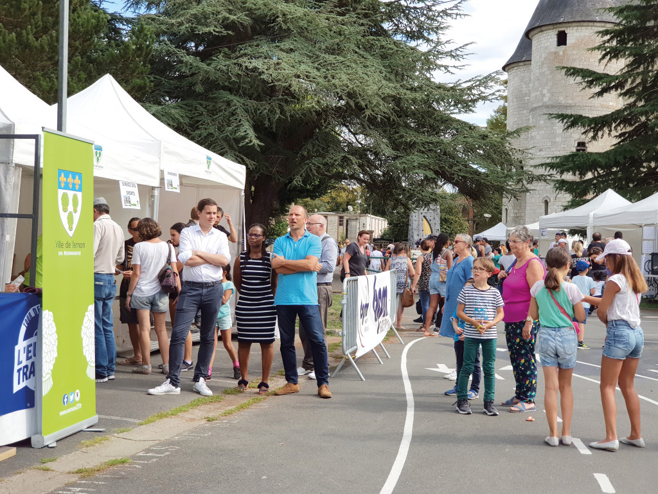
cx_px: 329
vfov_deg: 28.0
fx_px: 988
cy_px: 247
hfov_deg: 36.8
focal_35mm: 52
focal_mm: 6
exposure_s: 1/498
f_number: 2.4
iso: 25
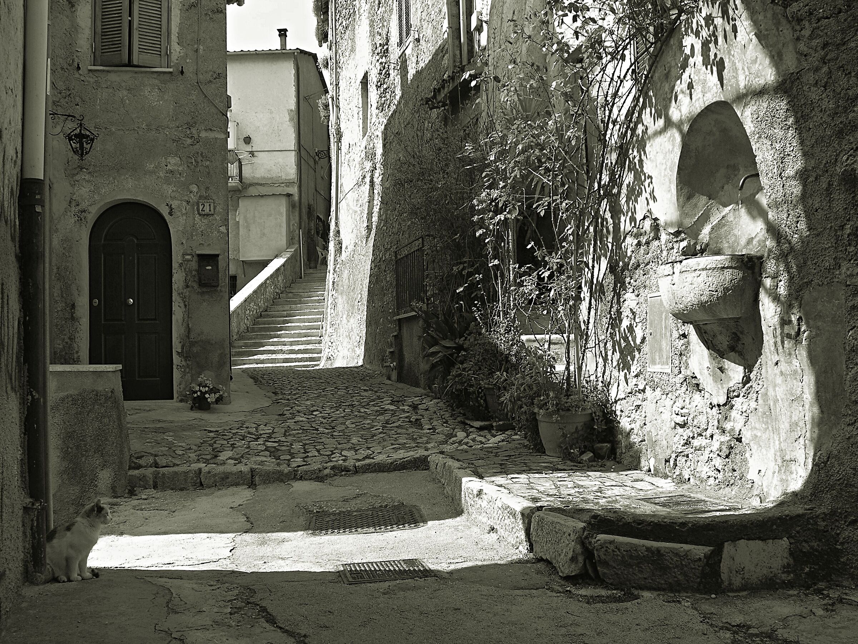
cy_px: 322
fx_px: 868
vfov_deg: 40.7
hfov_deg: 52.6
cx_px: 429
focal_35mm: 35
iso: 50
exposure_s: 1/120
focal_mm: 8.9
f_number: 5
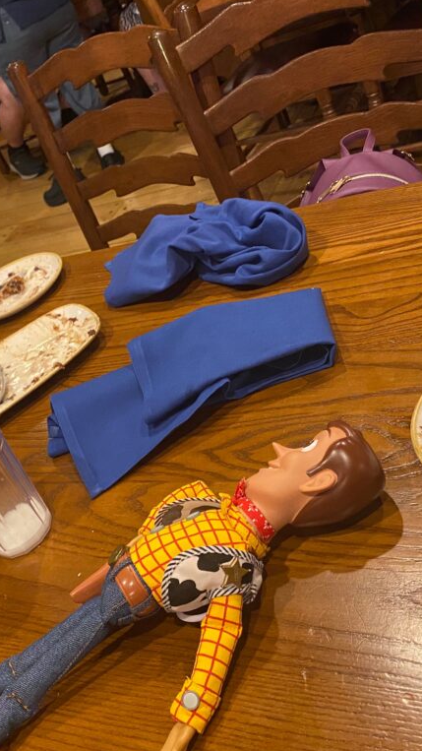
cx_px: 180
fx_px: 756
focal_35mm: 38
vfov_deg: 52.8
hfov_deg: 31.1
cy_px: 375
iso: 640
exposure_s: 1/40
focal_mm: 4.25
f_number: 1.8
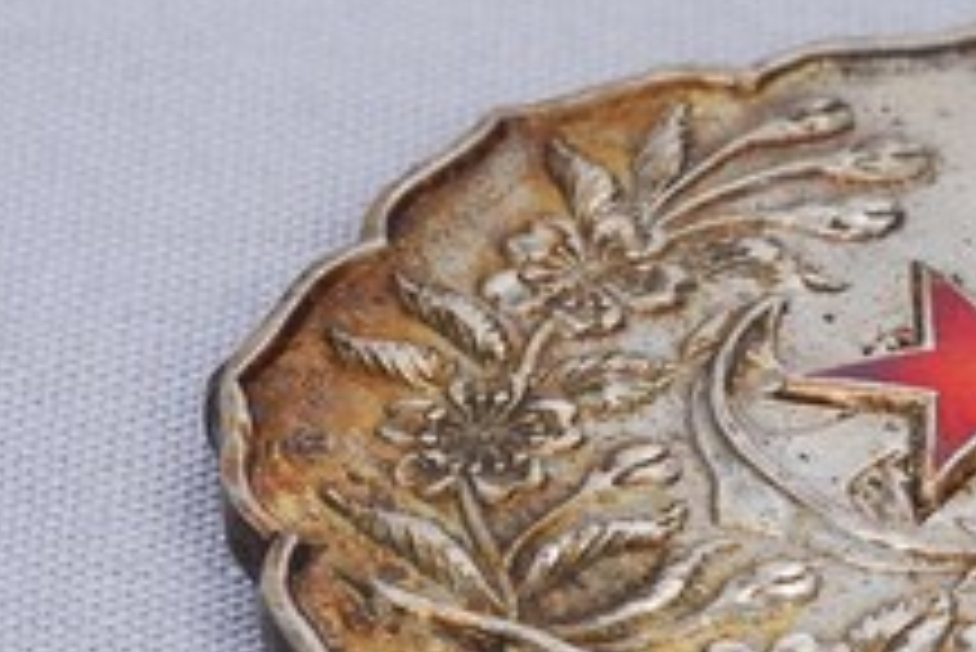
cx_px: 1300
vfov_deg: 5.2
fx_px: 7189
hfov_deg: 7.7
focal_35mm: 265
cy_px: 418
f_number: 25
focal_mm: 60
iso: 100
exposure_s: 1/100
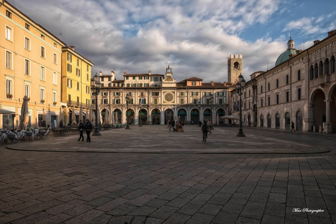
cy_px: 112
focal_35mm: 24
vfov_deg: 53.2
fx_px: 224
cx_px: 168
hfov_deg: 73.7
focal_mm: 24
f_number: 8
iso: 125
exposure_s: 1/250
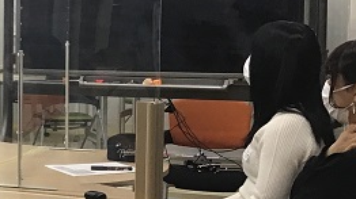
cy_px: 58
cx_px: -148
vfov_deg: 12.2
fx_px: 934
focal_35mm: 99
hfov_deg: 19.3
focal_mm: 3.3
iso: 40
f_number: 2.4
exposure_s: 1/33
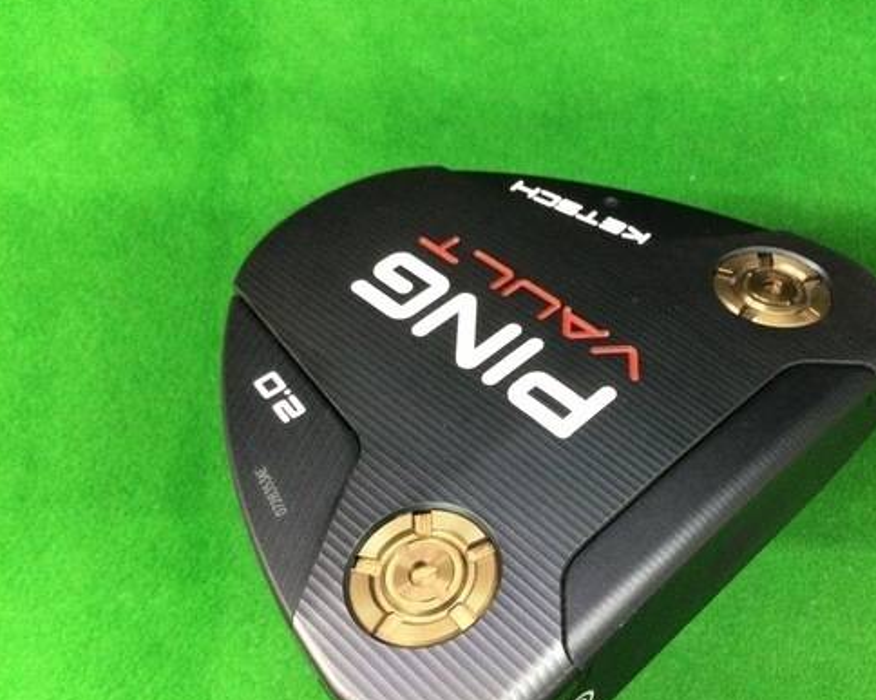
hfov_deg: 45.2
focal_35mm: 40
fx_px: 1037
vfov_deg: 37.2
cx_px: 574
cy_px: 421
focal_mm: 3.3
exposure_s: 1/24
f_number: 2.4
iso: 250
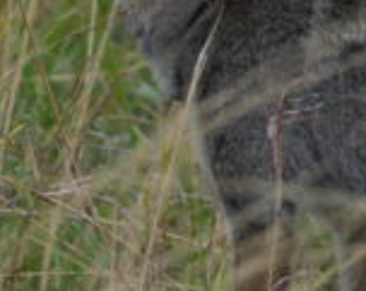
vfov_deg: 0.9
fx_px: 19054
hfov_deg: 1.1
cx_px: 361
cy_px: 54
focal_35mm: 1762
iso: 125
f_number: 6.3
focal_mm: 247
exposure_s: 1/250
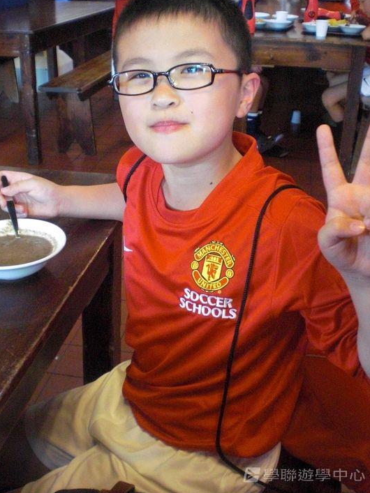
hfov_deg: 33.5
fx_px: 613
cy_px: 215
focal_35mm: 43
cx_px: 163
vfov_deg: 43.8
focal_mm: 6.3
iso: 800
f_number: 3.1
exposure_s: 1/30
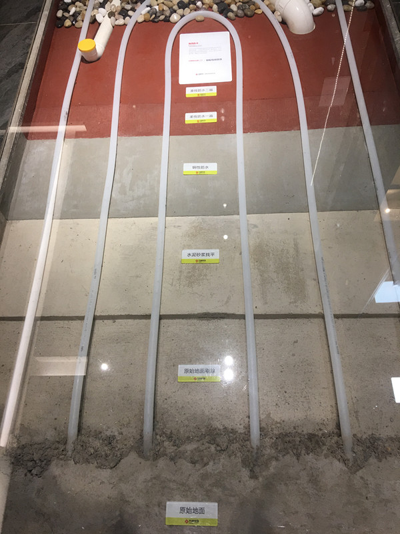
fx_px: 447
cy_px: 267
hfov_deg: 48.2
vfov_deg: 61.7
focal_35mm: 29
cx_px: 200
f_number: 2.2
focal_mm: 4.15
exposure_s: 1/33
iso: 32
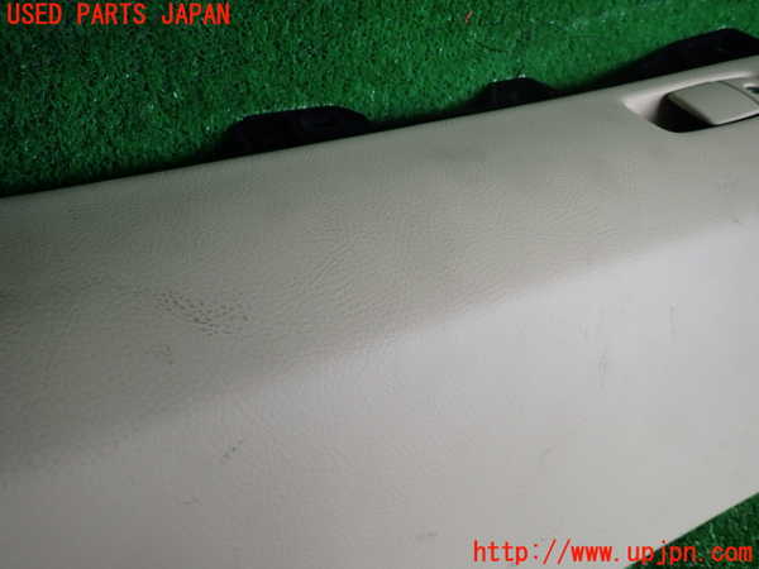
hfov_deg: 69.4
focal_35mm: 25
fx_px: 548
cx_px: 380
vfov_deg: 54.9
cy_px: 284
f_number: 2
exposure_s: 1/125
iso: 160
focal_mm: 4.5
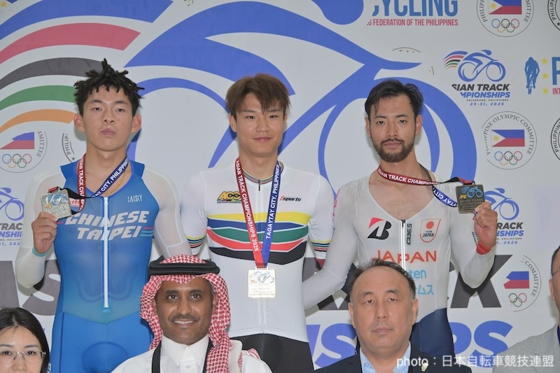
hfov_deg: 19.5
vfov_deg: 13.0
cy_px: 186
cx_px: 280
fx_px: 1633
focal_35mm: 105
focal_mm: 105
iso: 1000
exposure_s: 1/160
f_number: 8
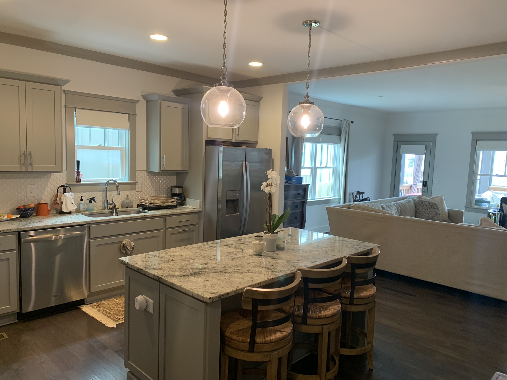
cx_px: 254
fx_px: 381
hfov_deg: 67.3
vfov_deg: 53.1
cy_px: 190
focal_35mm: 26
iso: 160
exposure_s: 1/60
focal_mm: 4.25
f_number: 1.8
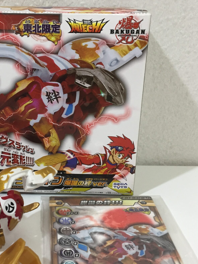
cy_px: 137
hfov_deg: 30.5
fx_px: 358
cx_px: 54
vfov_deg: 40.4
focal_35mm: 47
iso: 50
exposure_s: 1/30
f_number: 2.2
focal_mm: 4.15
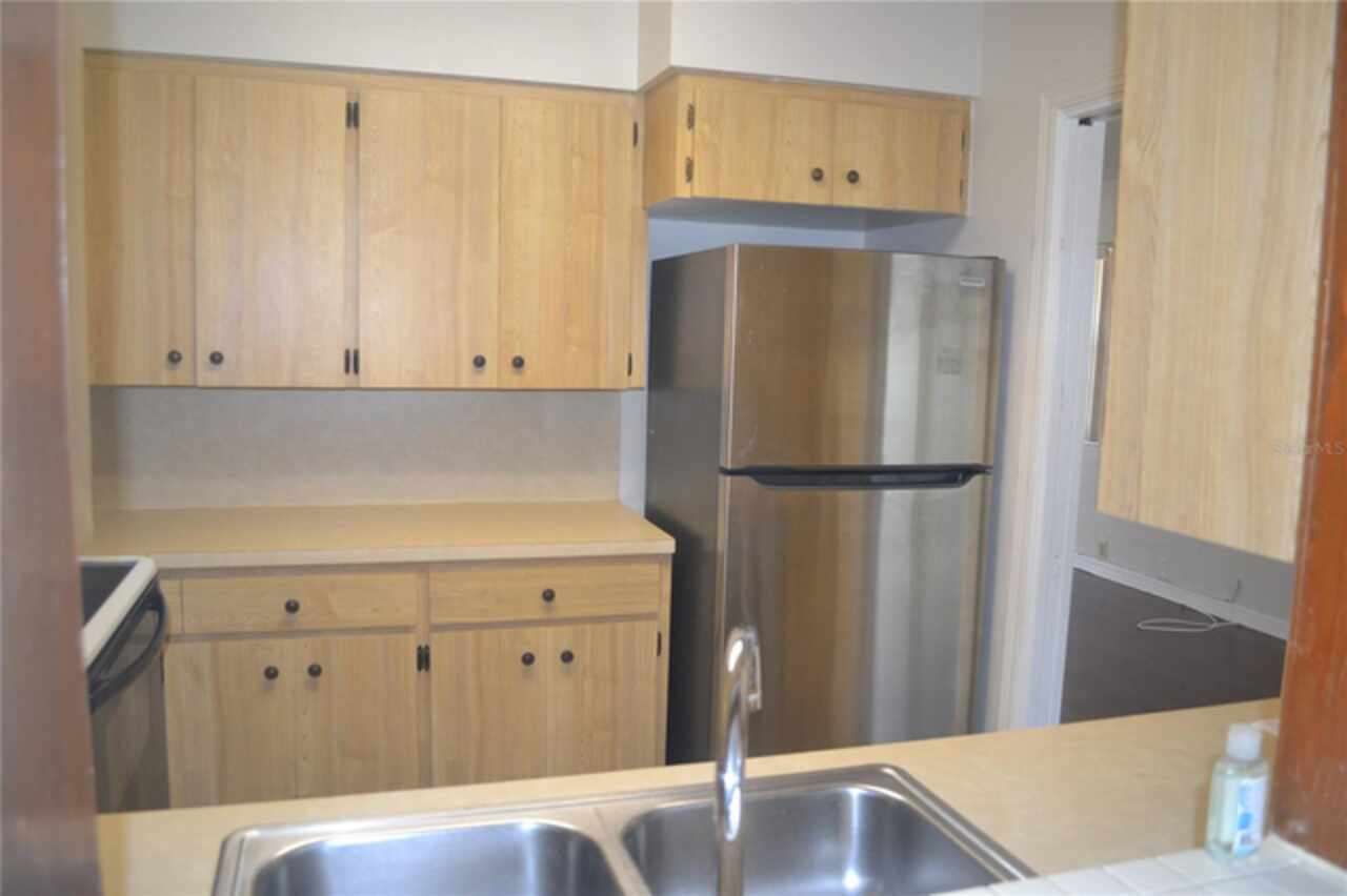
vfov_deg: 47.9
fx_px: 1010
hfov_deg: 67.4
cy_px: 448
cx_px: 674
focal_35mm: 27
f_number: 3.5
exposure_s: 1/60
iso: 640
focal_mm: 18
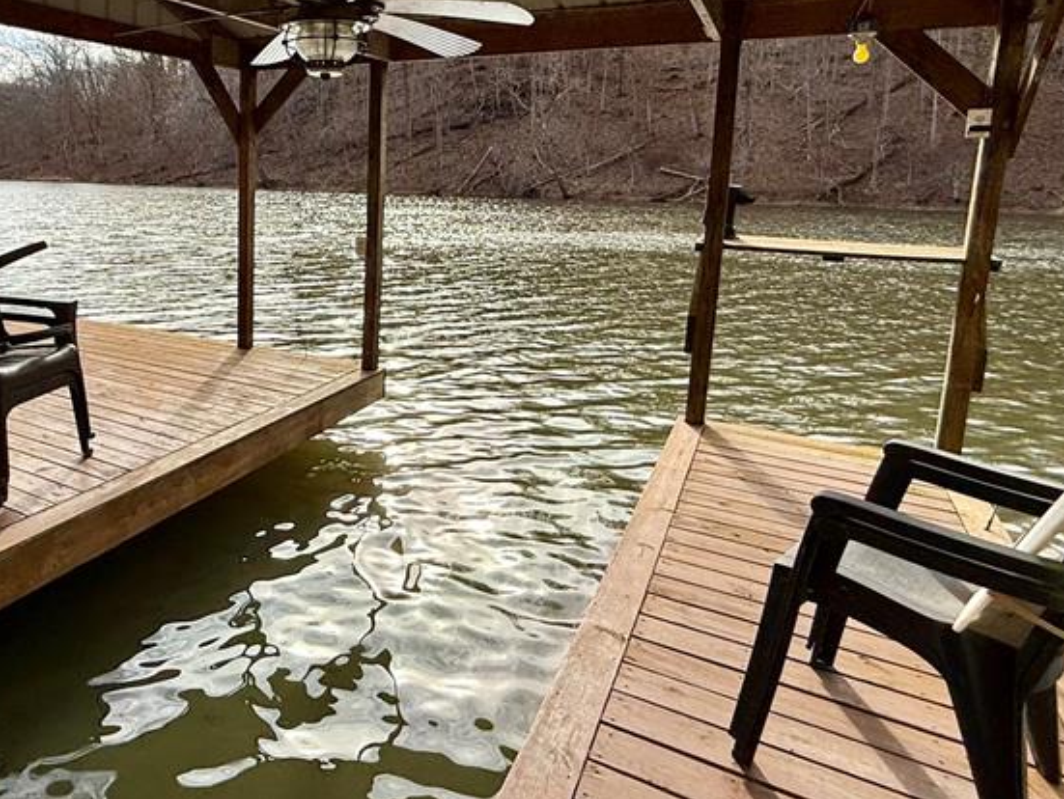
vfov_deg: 52.4
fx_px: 800
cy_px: 286
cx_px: 290
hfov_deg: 64.0
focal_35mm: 26
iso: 64
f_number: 2.2
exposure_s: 1/1464
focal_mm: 2.22
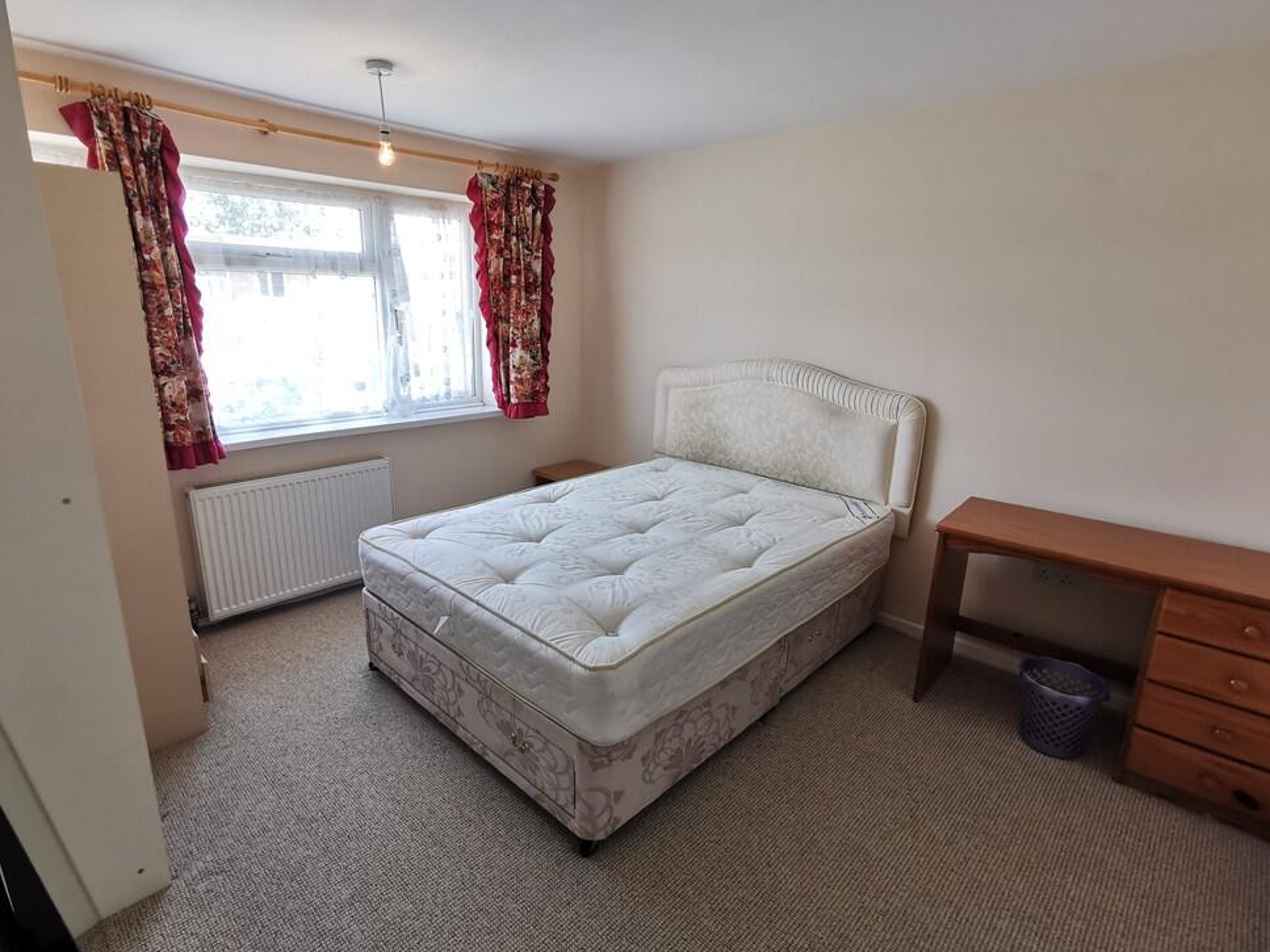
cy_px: 470
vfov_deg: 71.6
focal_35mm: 18
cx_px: 620
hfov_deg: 87.7
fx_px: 660
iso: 125
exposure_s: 1/50
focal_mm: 2.26
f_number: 2.2
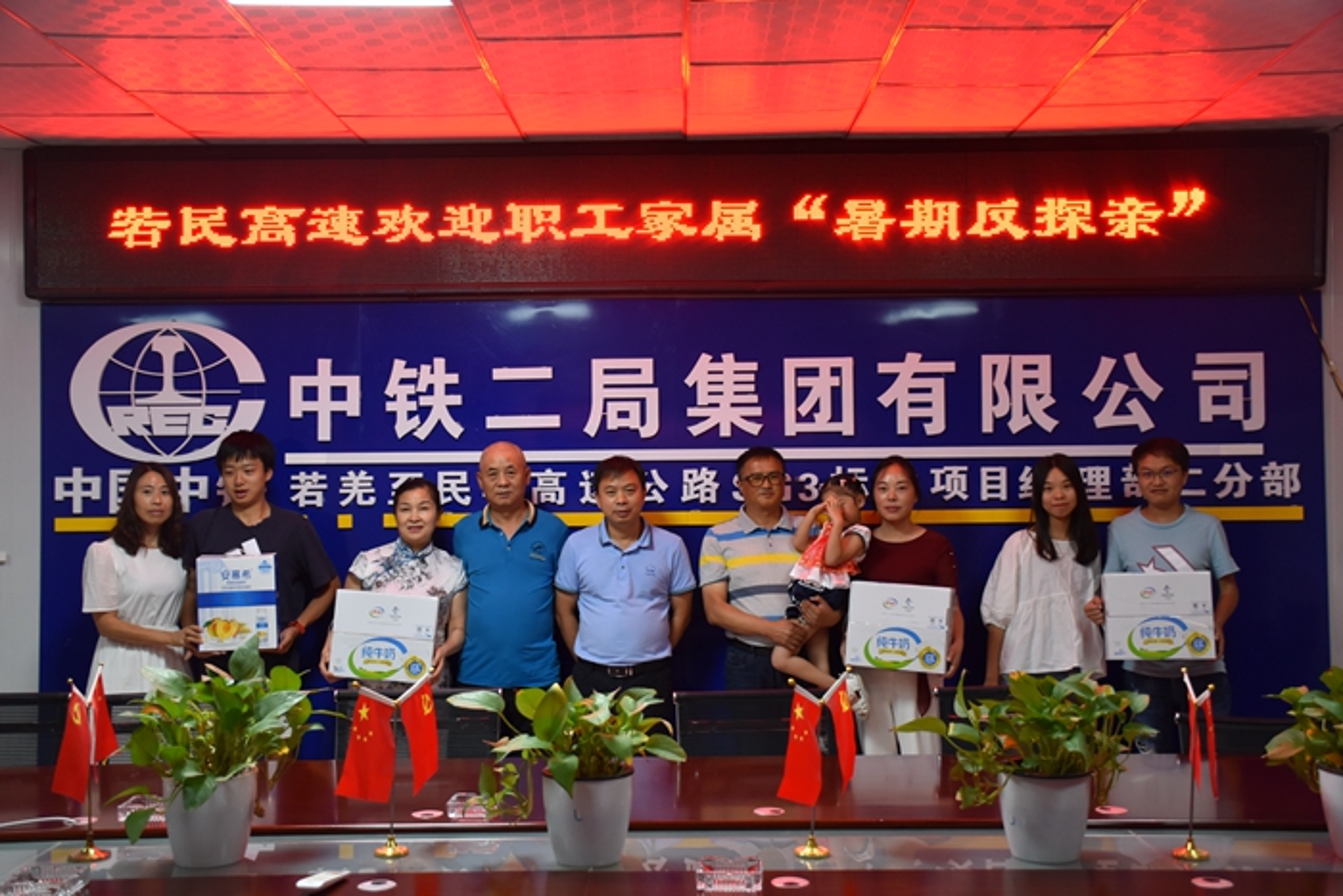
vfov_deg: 34.2
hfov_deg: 49.5
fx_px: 1455
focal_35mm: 39
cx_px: 672
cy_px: 448
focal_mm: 26
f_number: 4
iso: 640
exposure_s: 1/60
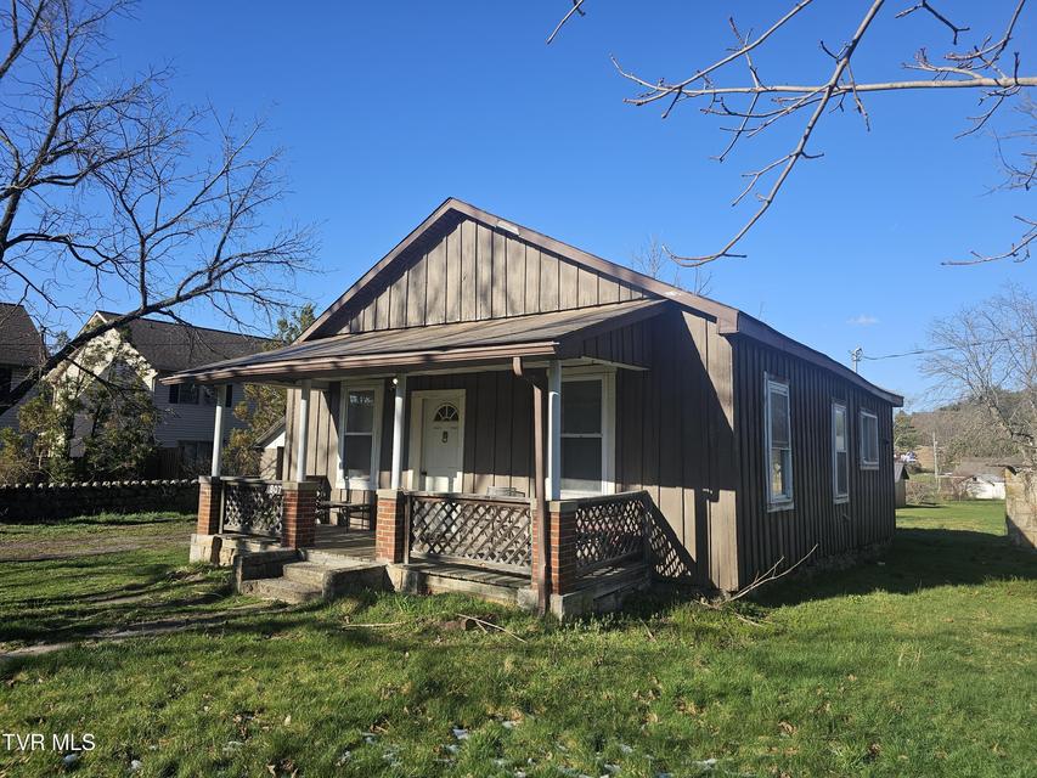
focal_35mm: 23
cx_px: 518
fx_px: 689
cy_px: 389
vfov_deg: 58.9
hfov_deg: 73.9
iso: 20
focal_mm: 6.3
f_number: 1.7
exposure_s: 1/1022
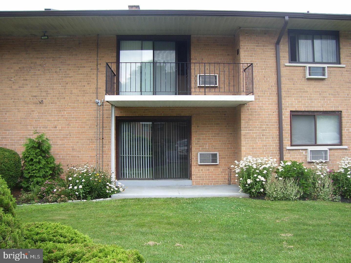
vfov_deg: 41.8
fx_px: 345
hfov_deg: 53.9
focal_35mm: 34
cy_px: 132
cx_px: 176
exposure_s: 1/350
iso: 80
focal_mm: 5.6
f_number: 2.7
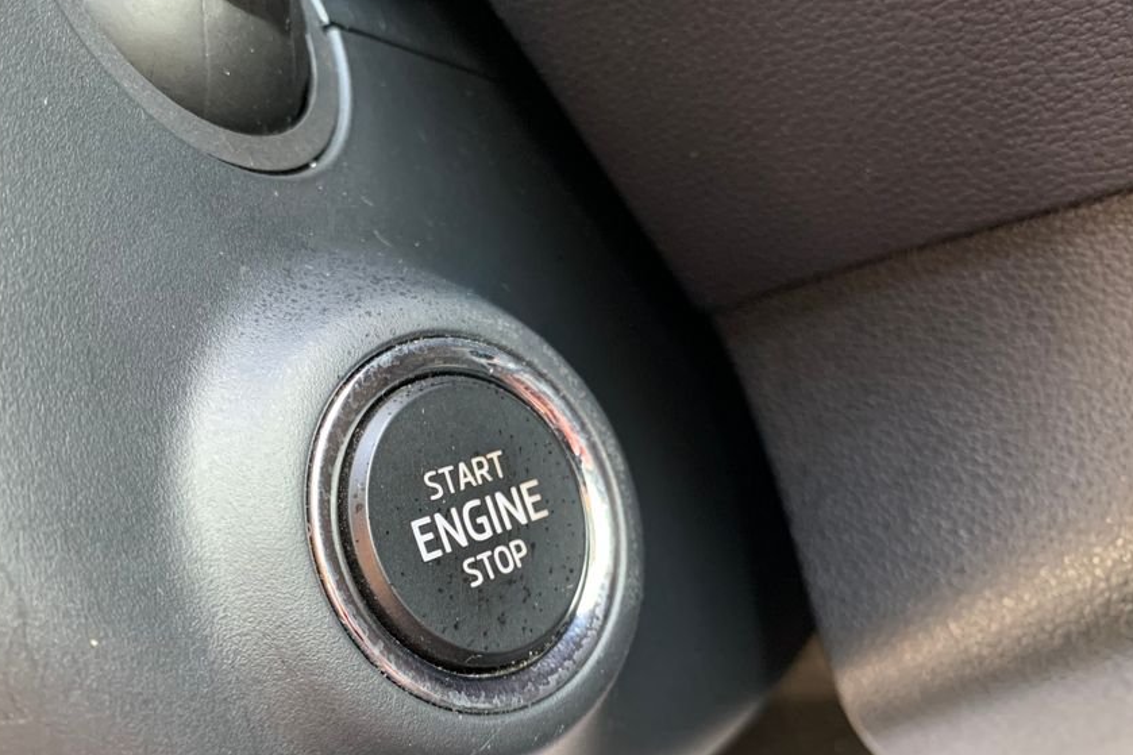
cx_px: 543
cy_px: 454
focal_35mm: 33
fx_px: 1038
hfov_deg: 57.2
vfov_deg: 39.8
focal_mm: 4.25
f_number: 1.8
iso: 400
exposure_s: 1/52
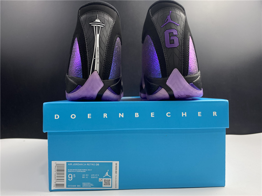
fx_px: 197
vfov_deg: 53.1
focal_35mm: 26
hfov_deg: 67.3
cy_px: 98
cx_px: 131
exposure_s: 1/121
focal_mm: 4.25
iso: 50
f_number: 1.8
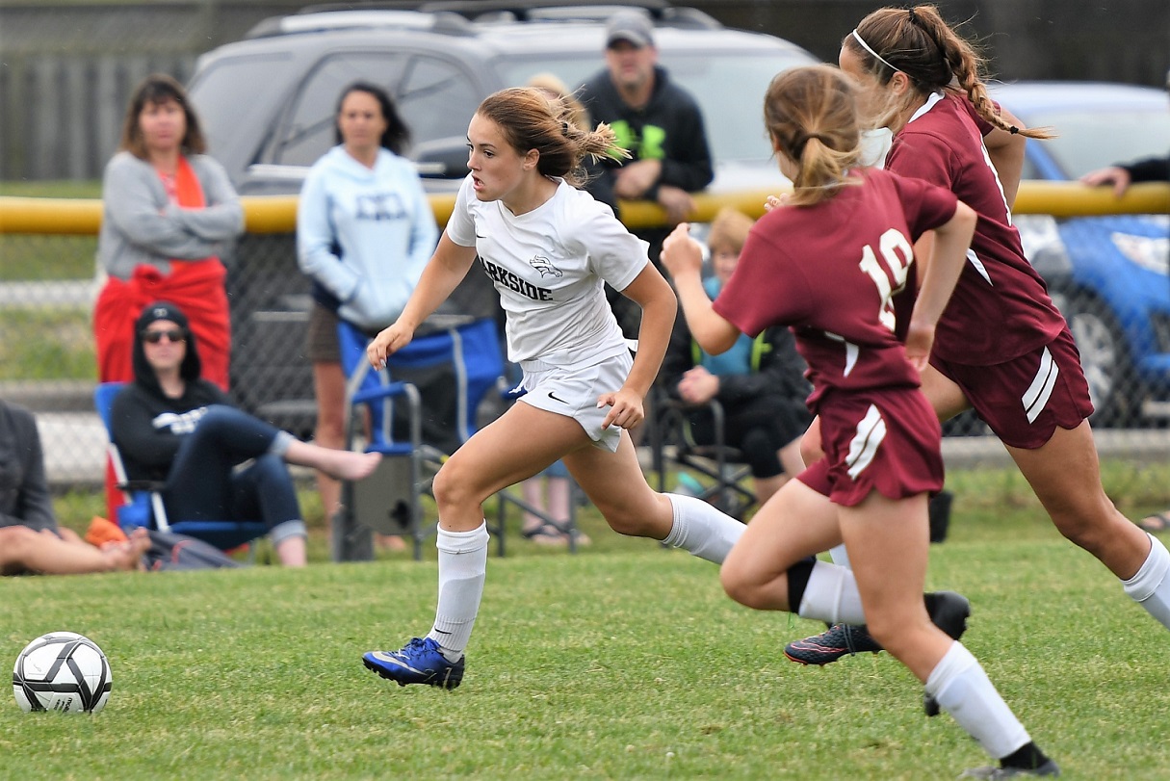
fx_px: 9509
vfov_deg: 4.7
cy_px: 390
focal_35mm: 292
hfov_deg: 7.0
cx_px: 585
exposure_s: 1/1000
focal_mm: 195
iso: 125
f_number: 2.8
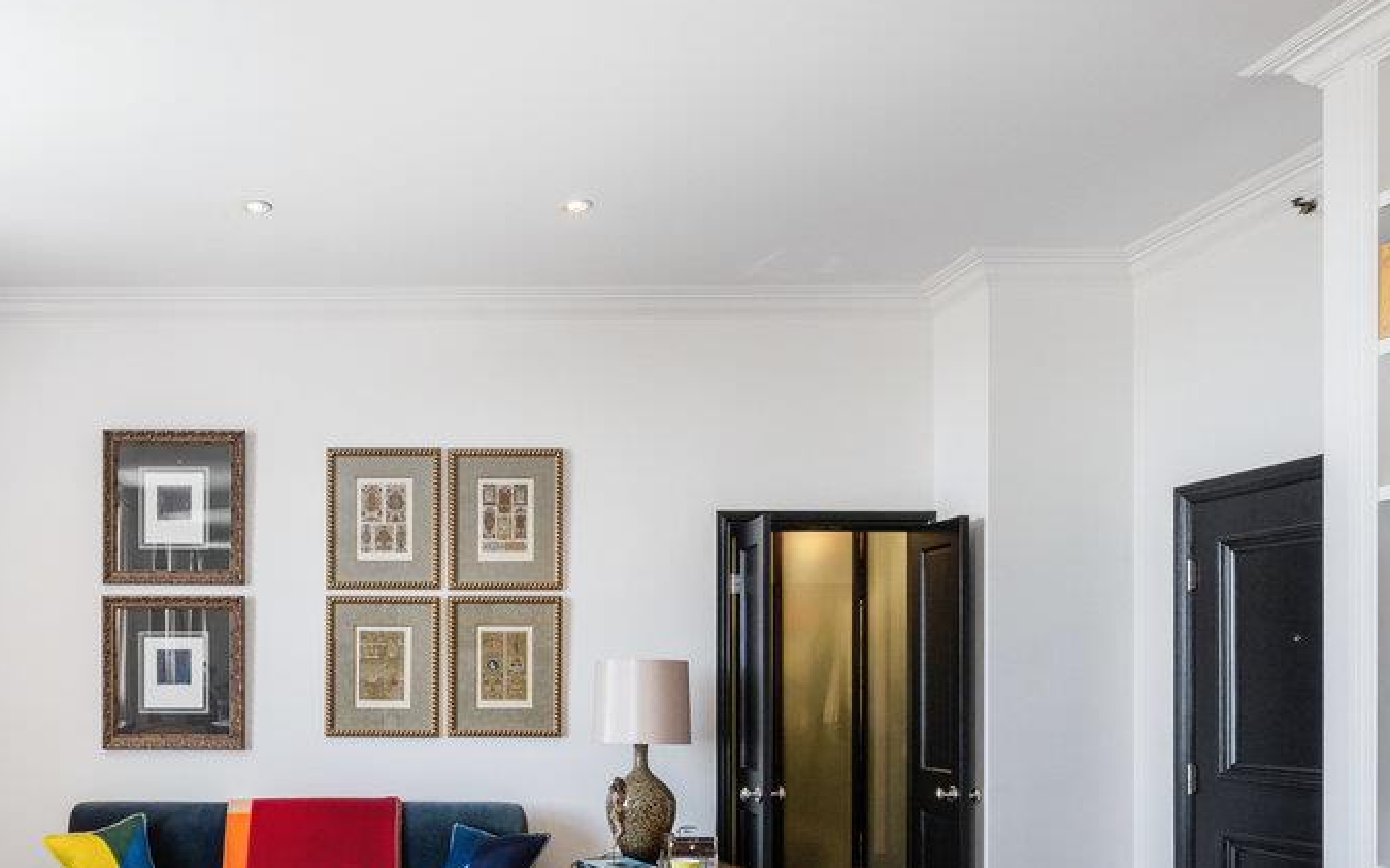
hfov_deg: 58.9
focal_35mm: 30
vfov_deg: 39.3
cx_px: 307
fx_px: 1133
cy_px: 761
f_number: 11
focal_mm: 16.5
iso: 400
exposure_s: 1/25
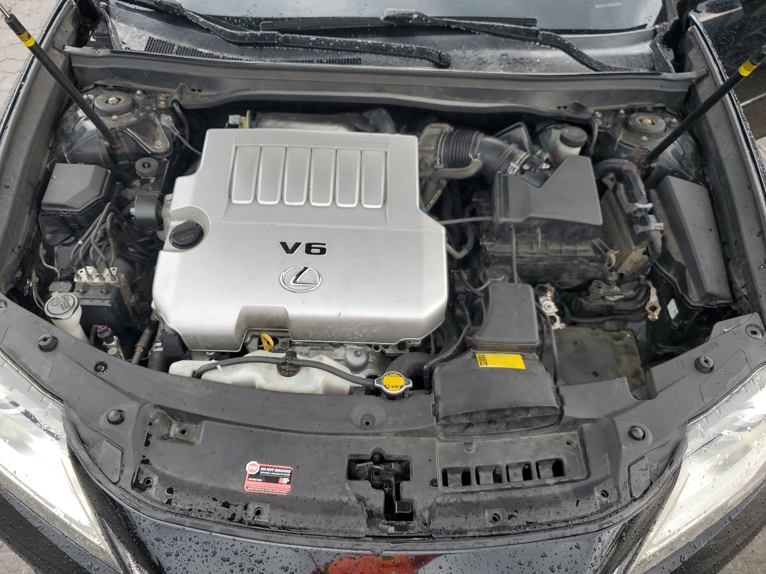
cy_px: 287
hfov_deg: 67.3
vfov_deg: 53.1
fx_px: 575
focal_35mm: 26
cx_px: 383
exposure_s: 1/179
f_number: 1.5
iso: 50
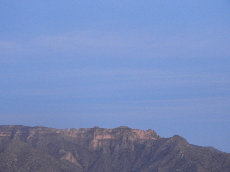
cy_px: 86
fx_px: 1329
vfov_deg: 7.4
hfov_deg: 9.9
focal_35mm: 200
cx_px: 115
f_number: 5.3
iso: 800
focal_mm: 35.8
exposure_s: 1/5
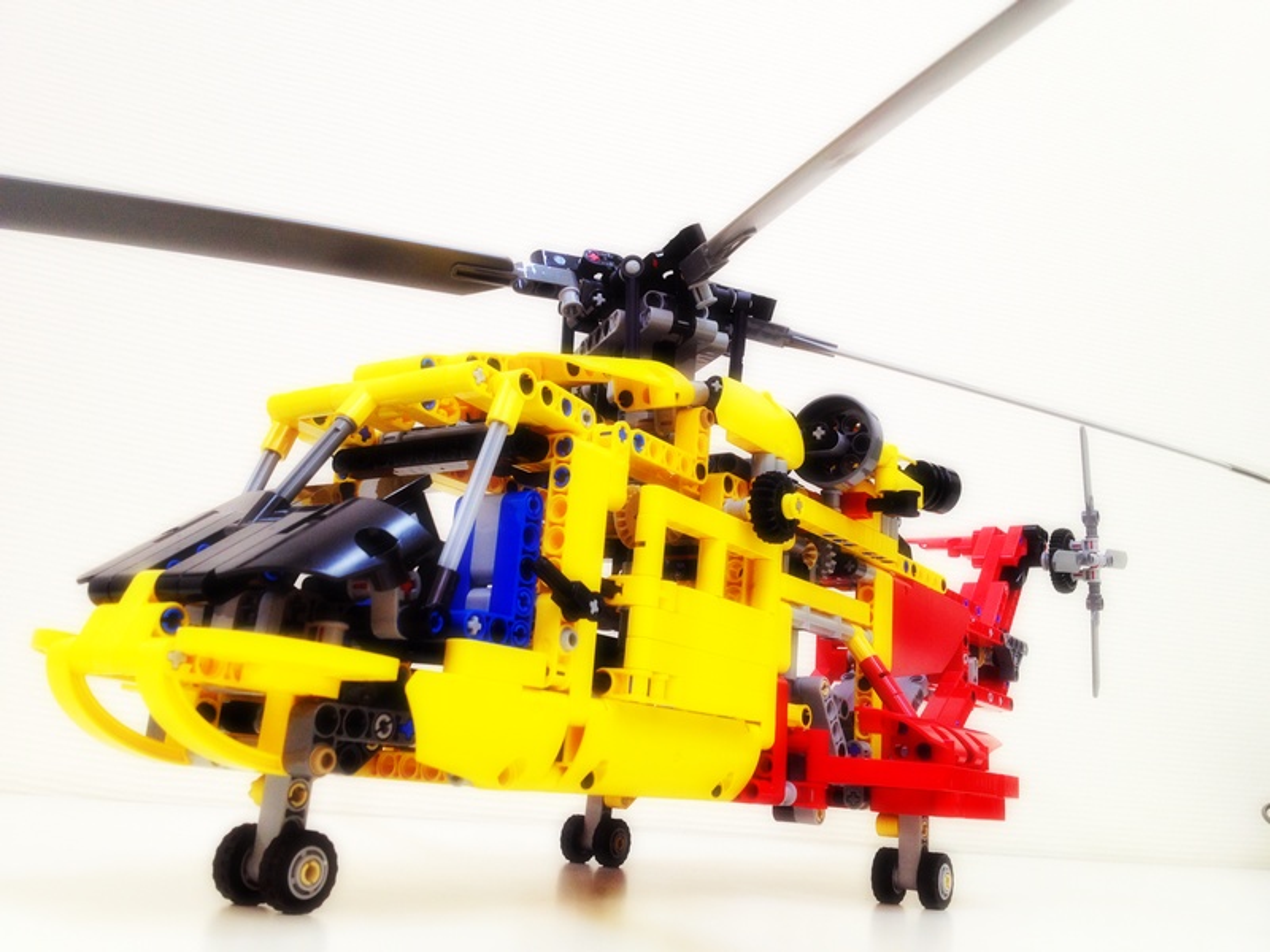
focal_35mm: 35
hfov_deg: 52.6
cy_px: 476
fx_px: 1284
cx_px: 635
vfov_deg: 40.7
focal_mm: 4.28
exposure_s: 1/20
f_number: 2.4
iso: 64
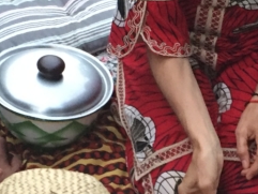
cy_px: 185
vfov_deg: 10.8
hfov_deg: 14.4
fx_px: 1022
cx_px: 181
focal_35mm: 137
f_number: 2.2
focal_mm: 4.15
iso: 200
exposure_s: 1/33
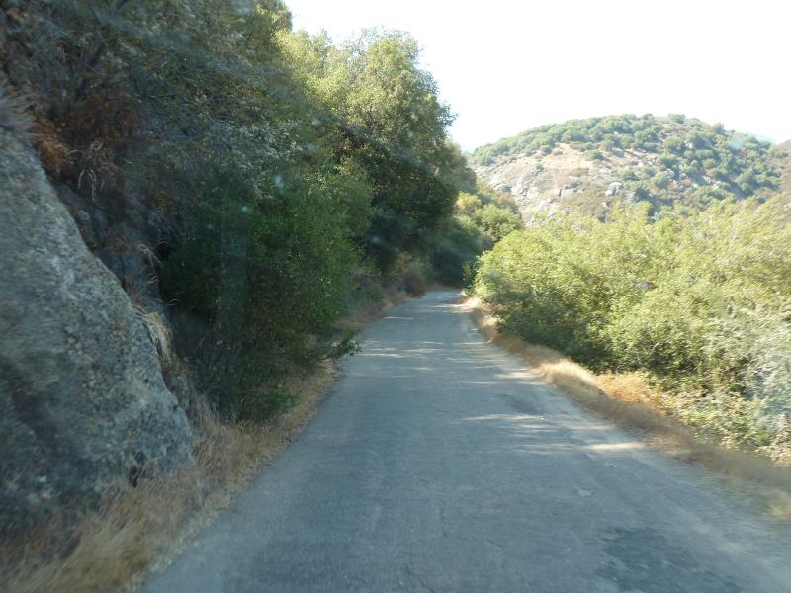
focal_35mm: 37
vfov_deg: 38.7
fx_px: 845
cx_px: 396
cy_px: 296
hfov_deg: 50.1
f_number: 3.6
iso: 80
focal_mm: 6.1
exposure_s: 1/80
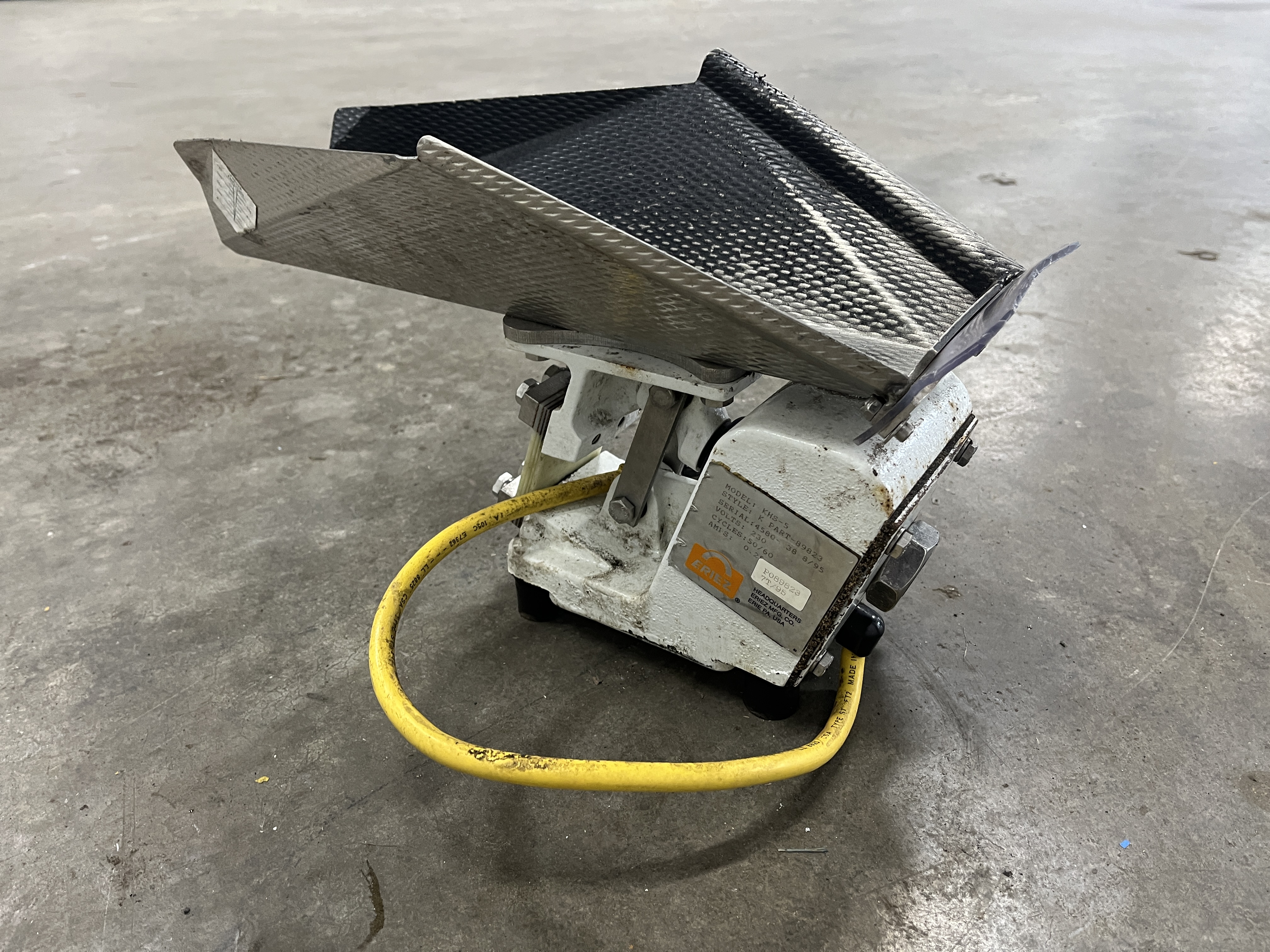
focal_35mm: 26
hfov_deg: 67.3
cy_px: 476
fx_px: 954
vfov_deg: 53.1
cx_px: 635
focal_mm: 5.1
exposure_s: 1/60
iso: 200
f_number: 1.6
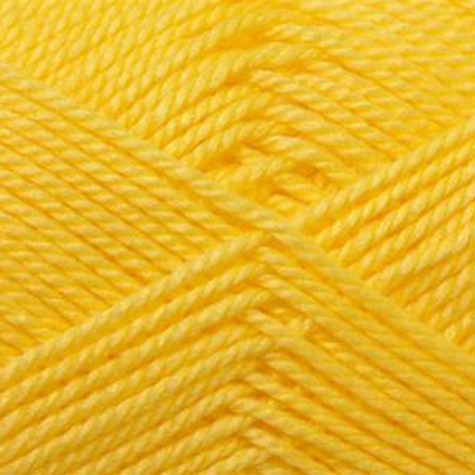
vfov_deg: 12.7
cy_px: 238
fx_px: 2142
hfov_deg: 12.7
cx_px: 255
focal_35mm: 138
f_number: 3
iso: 200
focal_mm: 23.76
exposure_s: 1/52.6
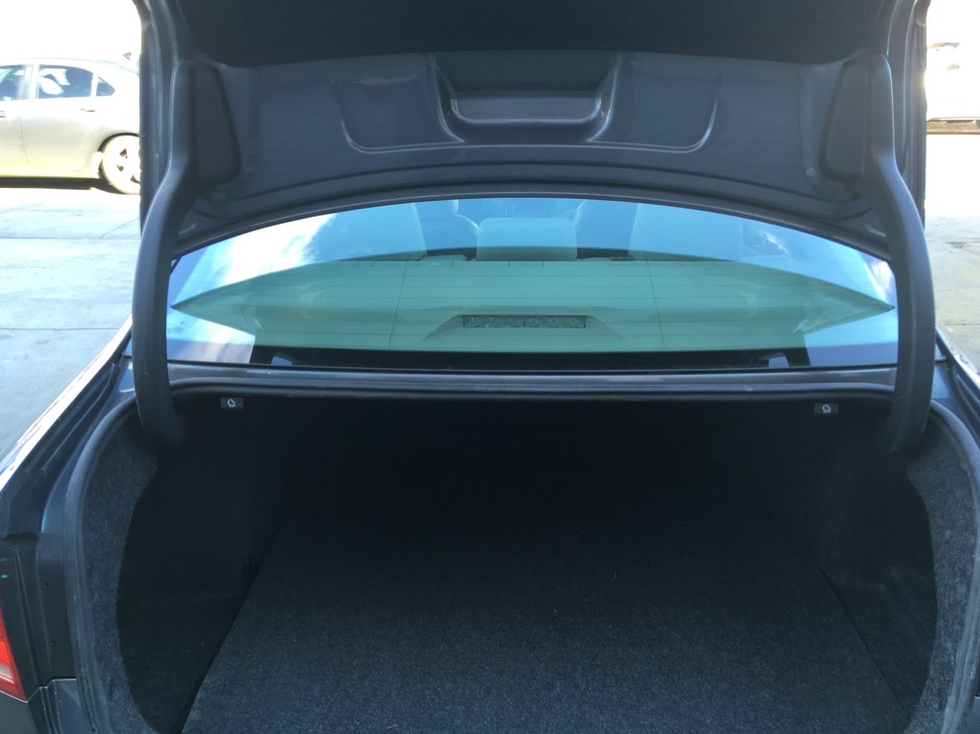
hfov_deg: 60.0
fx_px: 849
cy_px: 355
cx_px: 496
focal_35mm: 30
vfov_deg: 46.8
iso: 25
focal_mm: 4.15
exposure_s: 1/60
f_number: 2.2
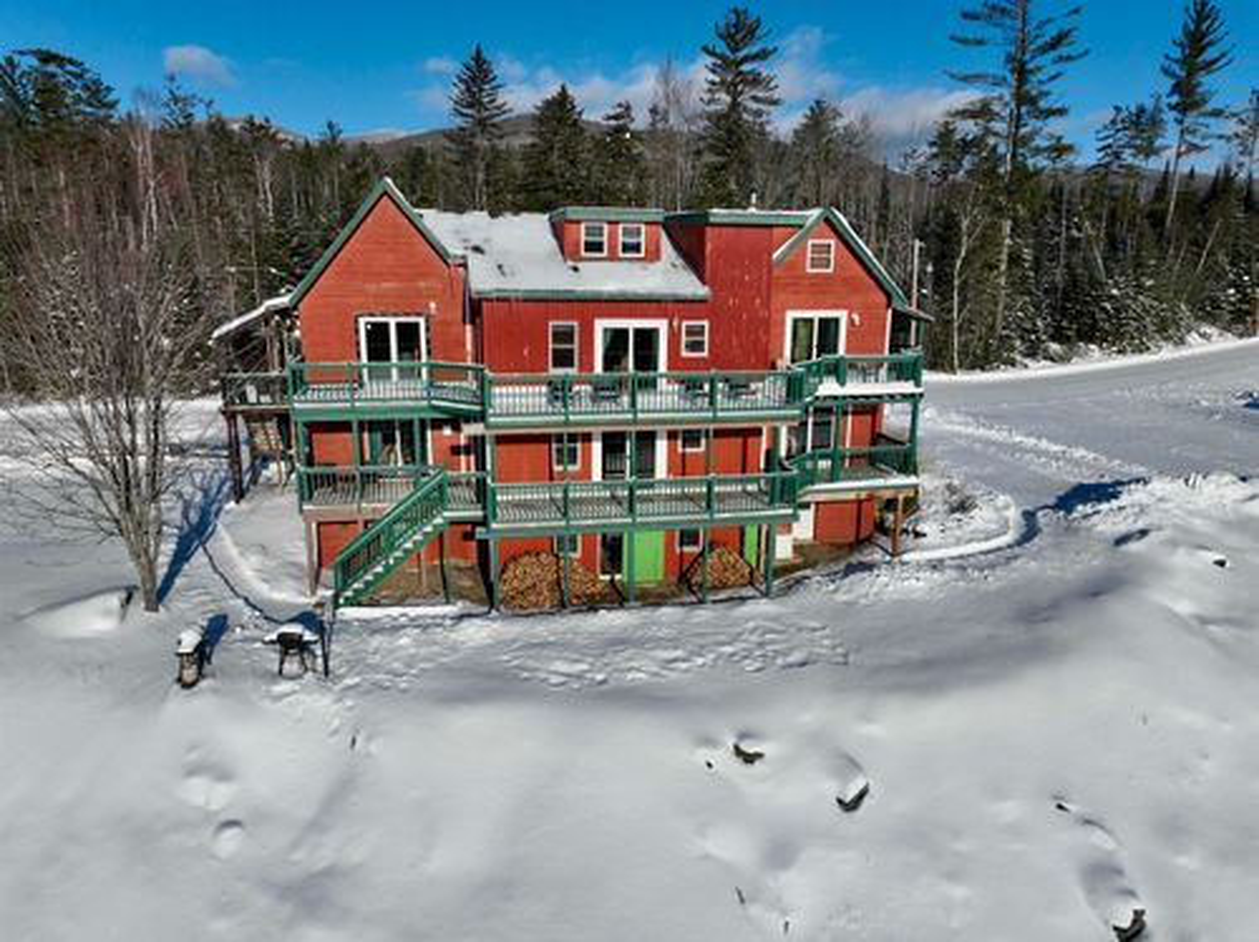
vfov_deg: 56.7
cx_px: 630
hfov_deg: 71.6
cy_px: 471
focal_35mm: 24
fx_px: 872
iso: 110
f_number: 2.8
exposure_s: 1/5000
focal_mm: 12.29
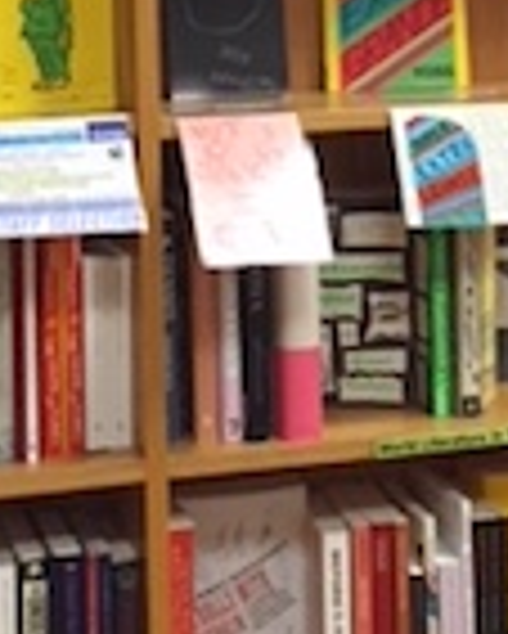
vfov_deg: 17.0
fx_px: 2009
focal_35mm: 107
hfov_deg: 14.4
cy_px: -164
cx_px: 274
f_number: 2.2
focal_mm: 4.15
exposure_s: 1/30
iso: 250
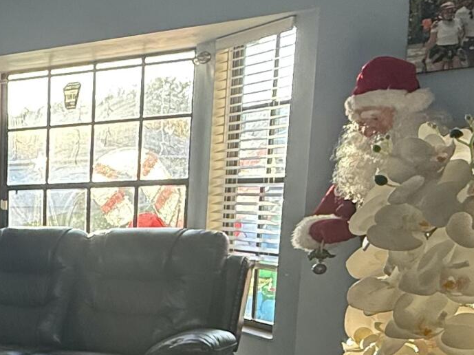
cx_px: -227
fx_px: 835
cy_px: 338
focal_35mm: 61
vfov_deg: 23.2
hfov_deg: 24.8
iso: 160
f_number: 2.2
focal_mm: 2.22
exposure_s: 1/99
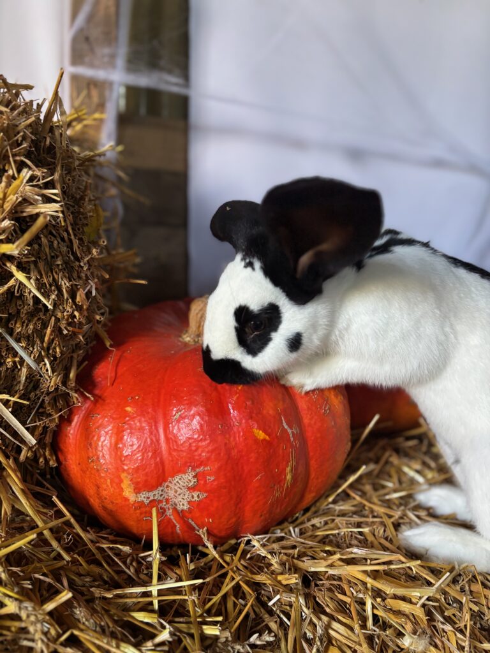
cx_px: 245
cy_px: 326
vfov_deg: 67.3
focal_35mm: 26
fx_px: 491
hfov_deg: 53.1
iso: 250
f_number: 1.6
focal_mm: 5.96
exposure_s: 1/60
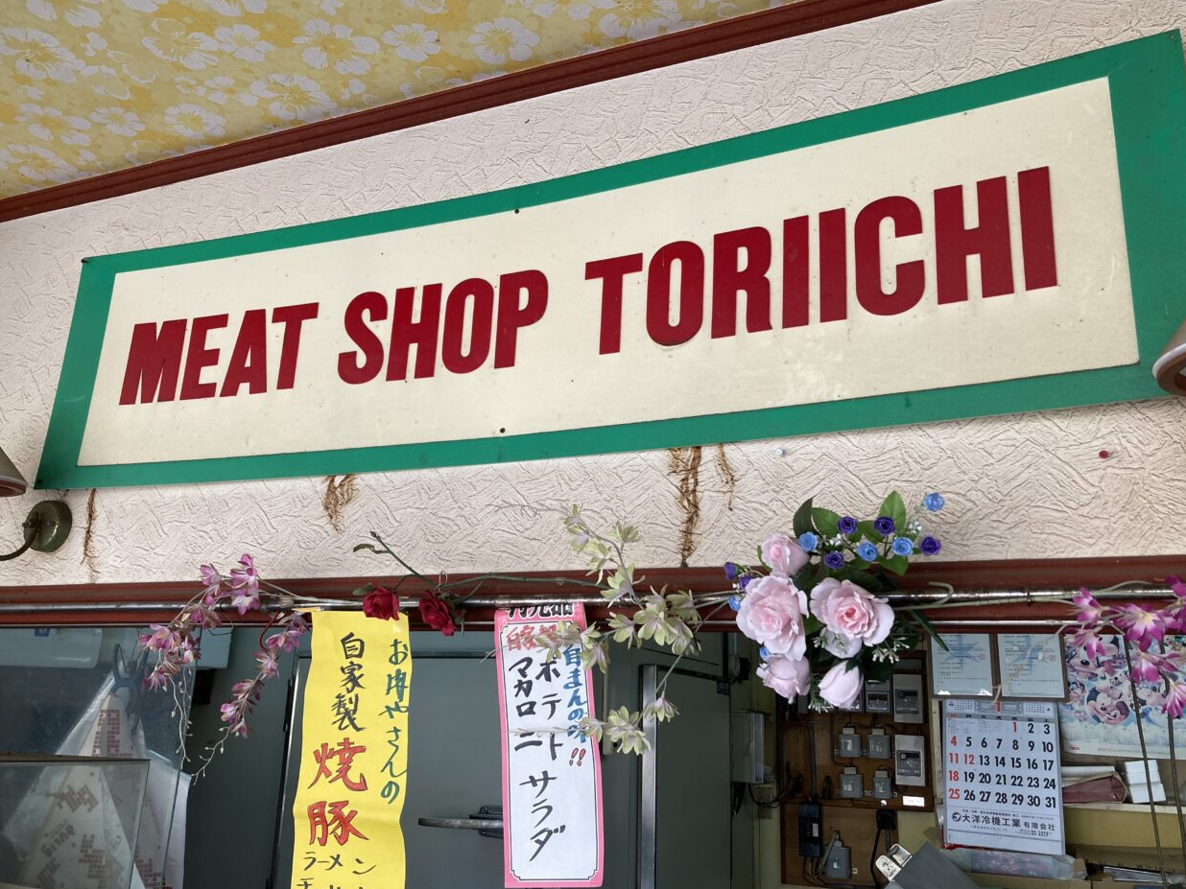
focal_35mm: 29
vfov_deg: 48.2
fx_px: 994
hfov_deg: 61.7
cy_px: 449
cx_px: 590
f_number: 1.8
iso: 50
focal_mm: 3.99
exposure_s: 1/100
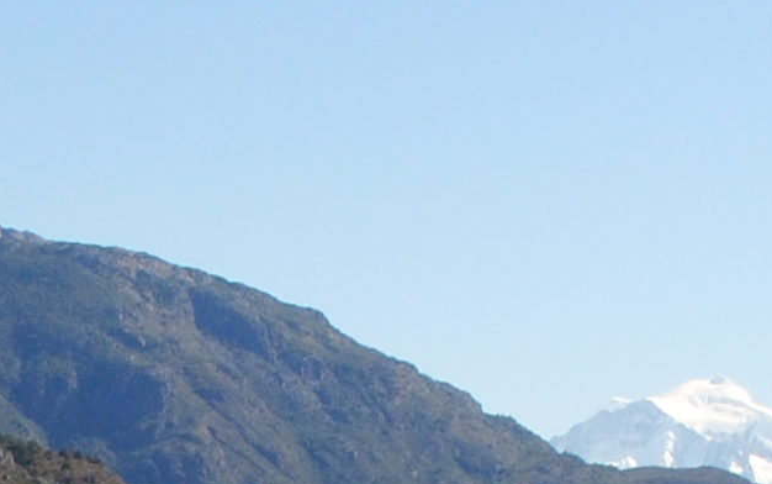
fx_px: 5179
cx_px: -239
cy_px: 1143
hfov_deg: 8.4
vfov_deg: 5.2
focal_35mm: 246
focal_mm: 26
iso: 200
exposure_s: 1/100
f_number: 9
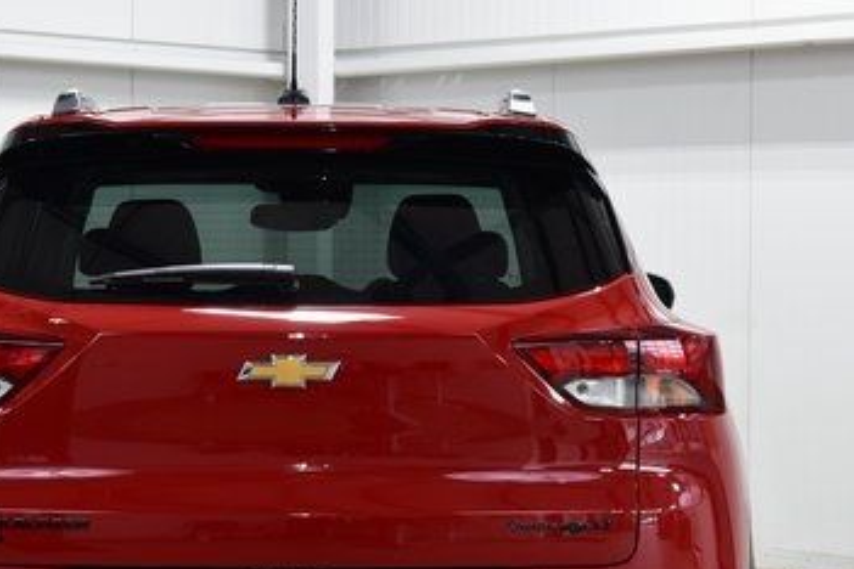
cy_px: 400
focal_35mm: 115
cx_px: 297
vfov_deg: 11.9
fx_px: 2728
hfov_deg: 17.8
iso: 450
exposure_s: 1/15
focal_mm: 42
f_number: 6.3
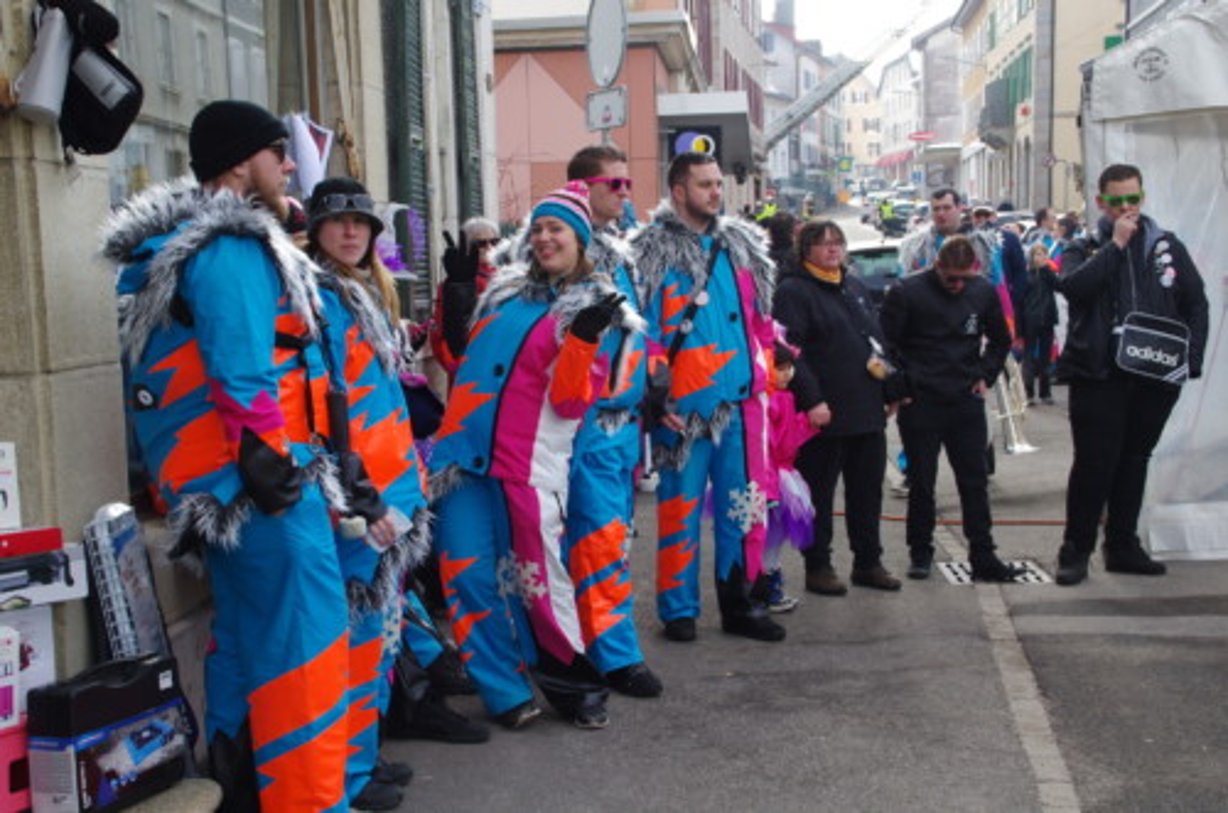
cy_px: 406
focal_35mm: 60
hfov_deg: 33.5
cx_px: 614
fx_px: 2042
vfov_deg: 22.5
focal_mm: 40
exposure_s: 1/80
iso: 200
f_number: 11
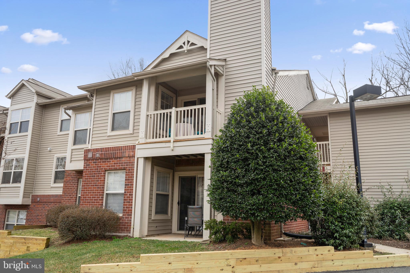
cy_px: 136
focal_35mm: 29
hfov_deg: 63.7
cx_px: 205
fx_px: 330
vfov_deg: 45.0
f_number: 4.5
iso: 100
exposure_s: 1/160
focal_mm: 29
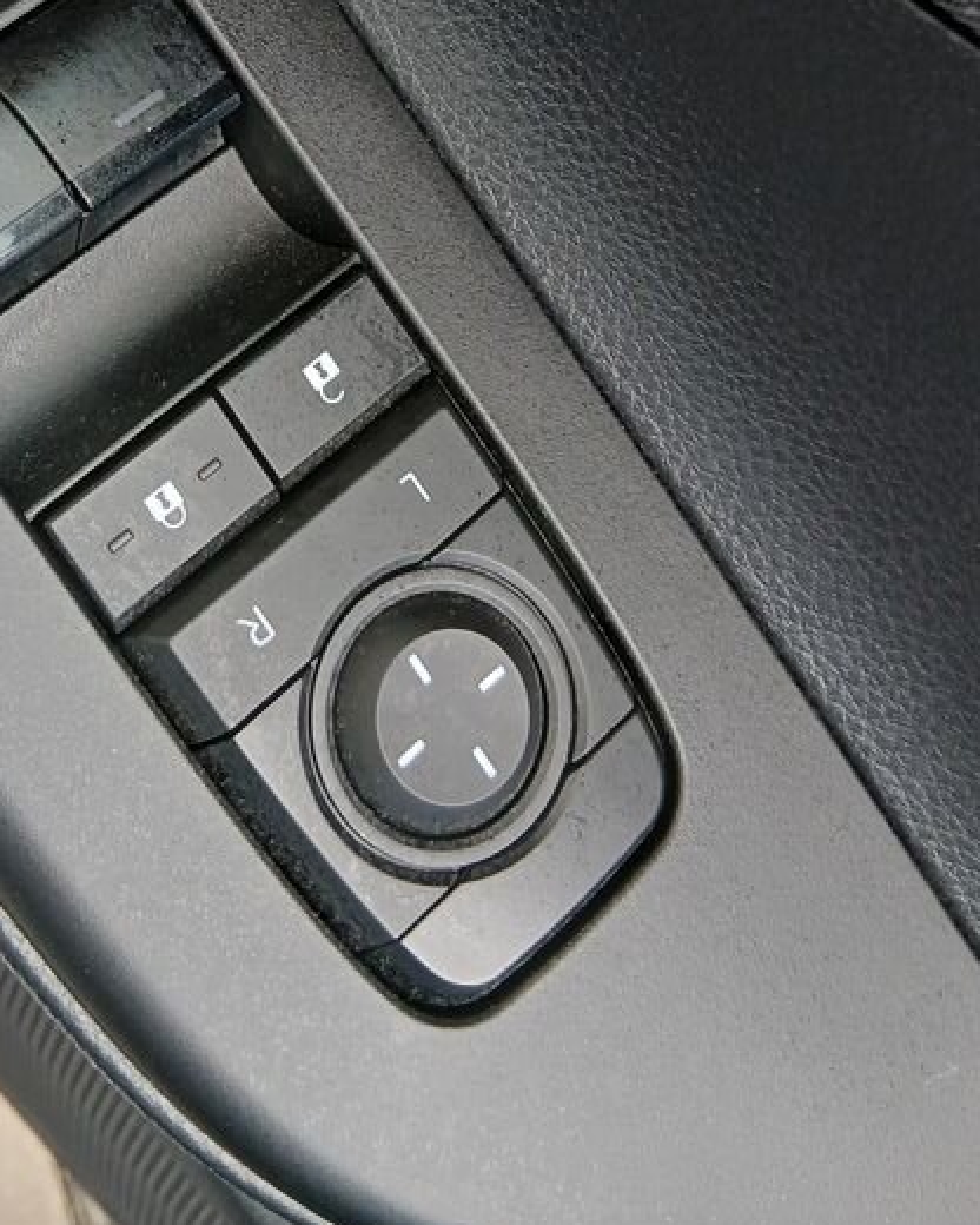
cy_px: 52
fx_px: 1813
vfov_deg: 34.5
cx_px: 245
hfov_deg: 29.8
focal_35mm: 50
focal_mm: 3.98
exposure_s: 1/50
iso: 100
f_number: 1.8
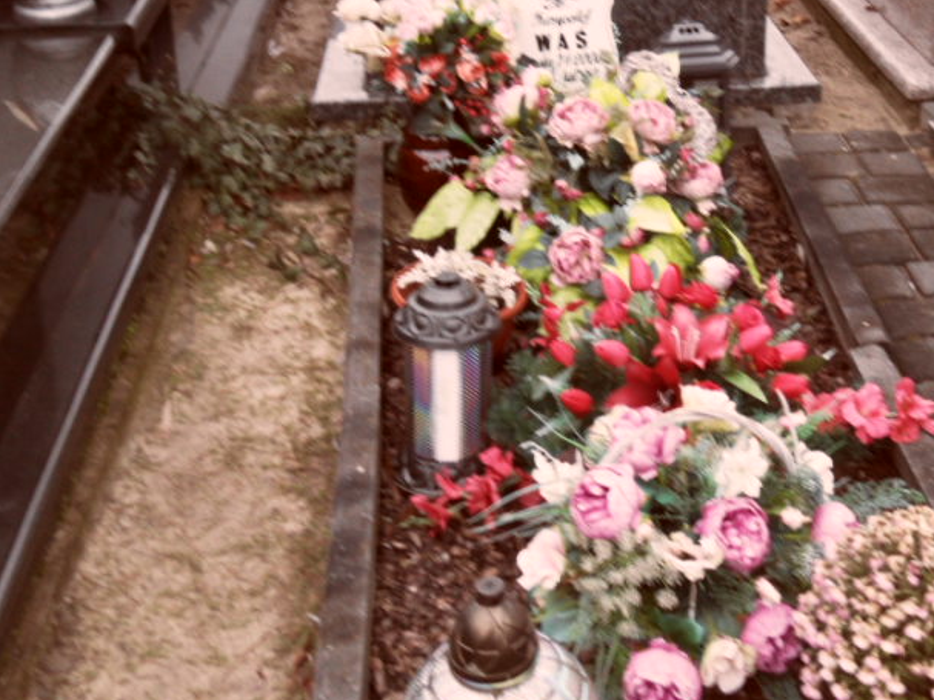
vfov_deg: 26.5
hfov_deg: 35.0
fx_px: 1457
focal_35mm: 54
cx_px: 663
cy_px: 131
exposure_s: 1/45
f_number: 3.4
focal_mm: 5.3
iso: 100
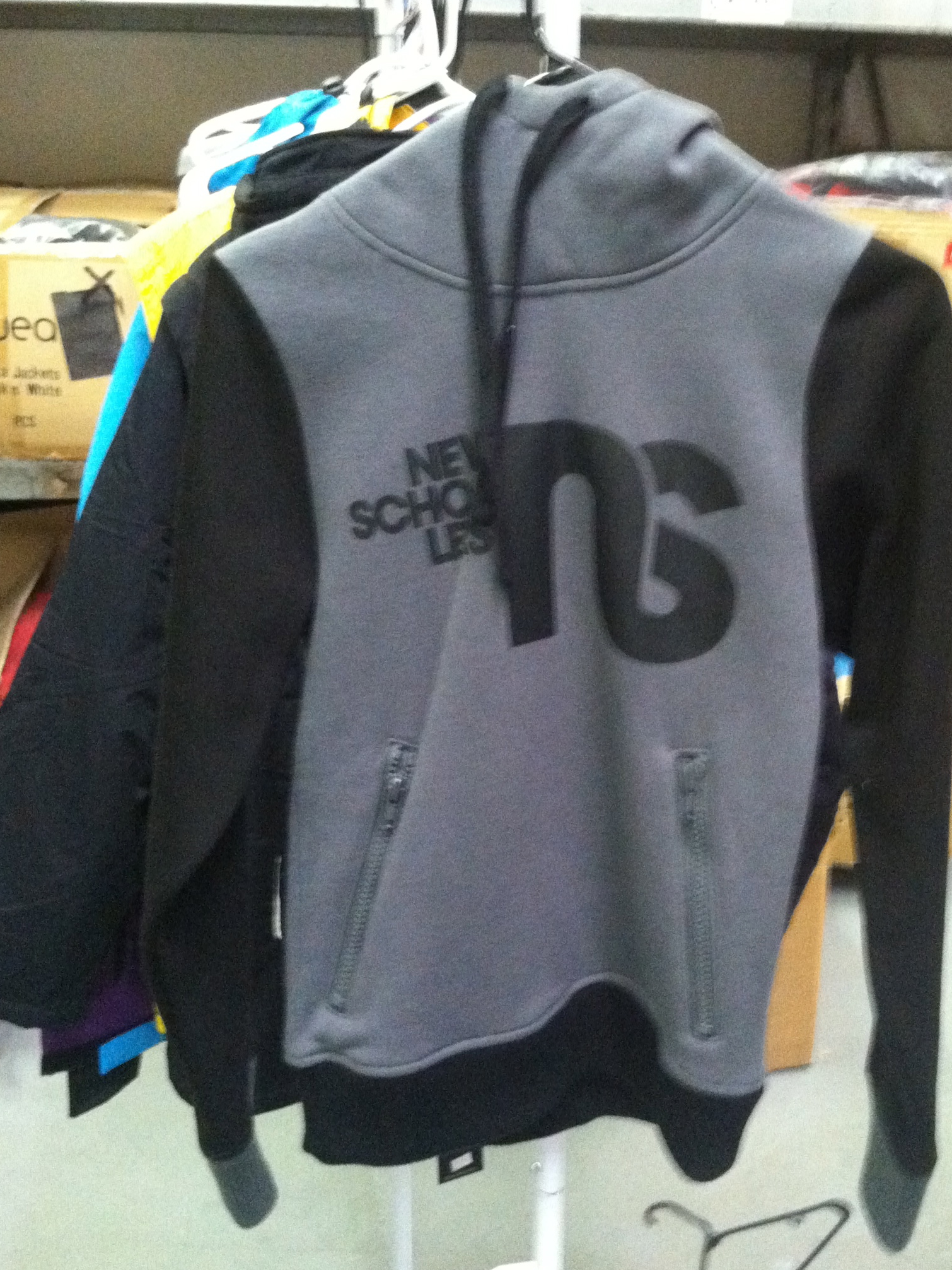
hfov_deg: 32.1
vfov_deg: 42.1
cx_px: 548
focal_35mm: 45
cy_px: 620
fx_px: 1650
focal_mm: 3.85
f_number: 2.8
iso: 640
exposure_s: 1/15
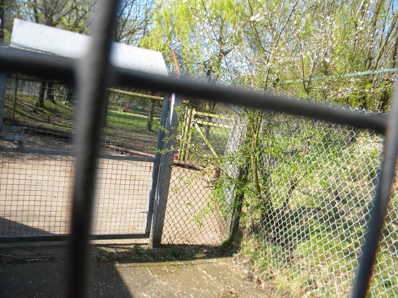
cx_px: 199
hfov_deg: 63.4
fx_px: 322
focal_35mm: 28
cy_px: 149
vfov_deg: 49.7
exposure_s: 1/500
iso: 132
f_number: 3.5
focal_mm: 5
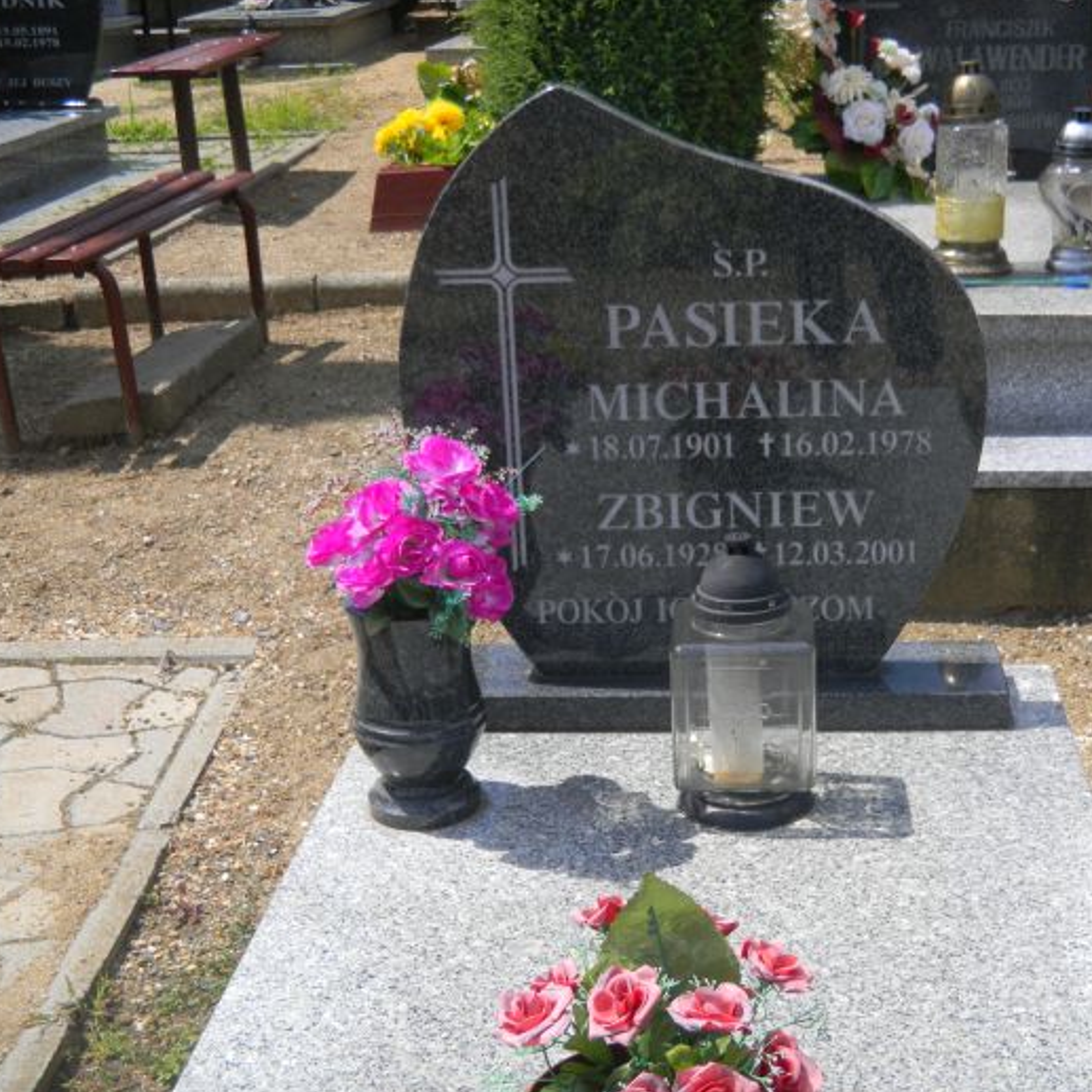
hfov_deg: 31.0
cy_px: 548
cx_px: 657
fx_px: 1963
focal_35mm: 55
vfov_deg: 31.1
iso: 80
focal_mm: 8.3
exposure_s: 1/182
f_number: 8.3
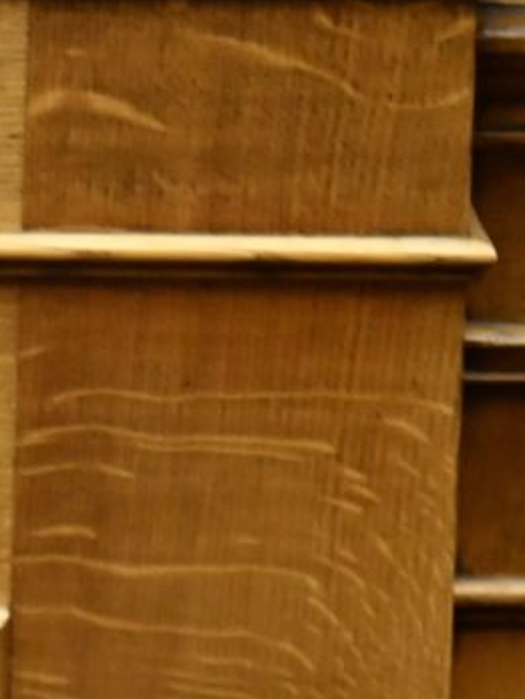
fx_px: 41232
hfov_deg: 0.7
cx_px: -1394
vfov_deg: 1.0
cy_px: 1238
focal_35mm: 2039
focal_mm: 360
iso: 3600
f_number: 6
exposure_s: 1/250
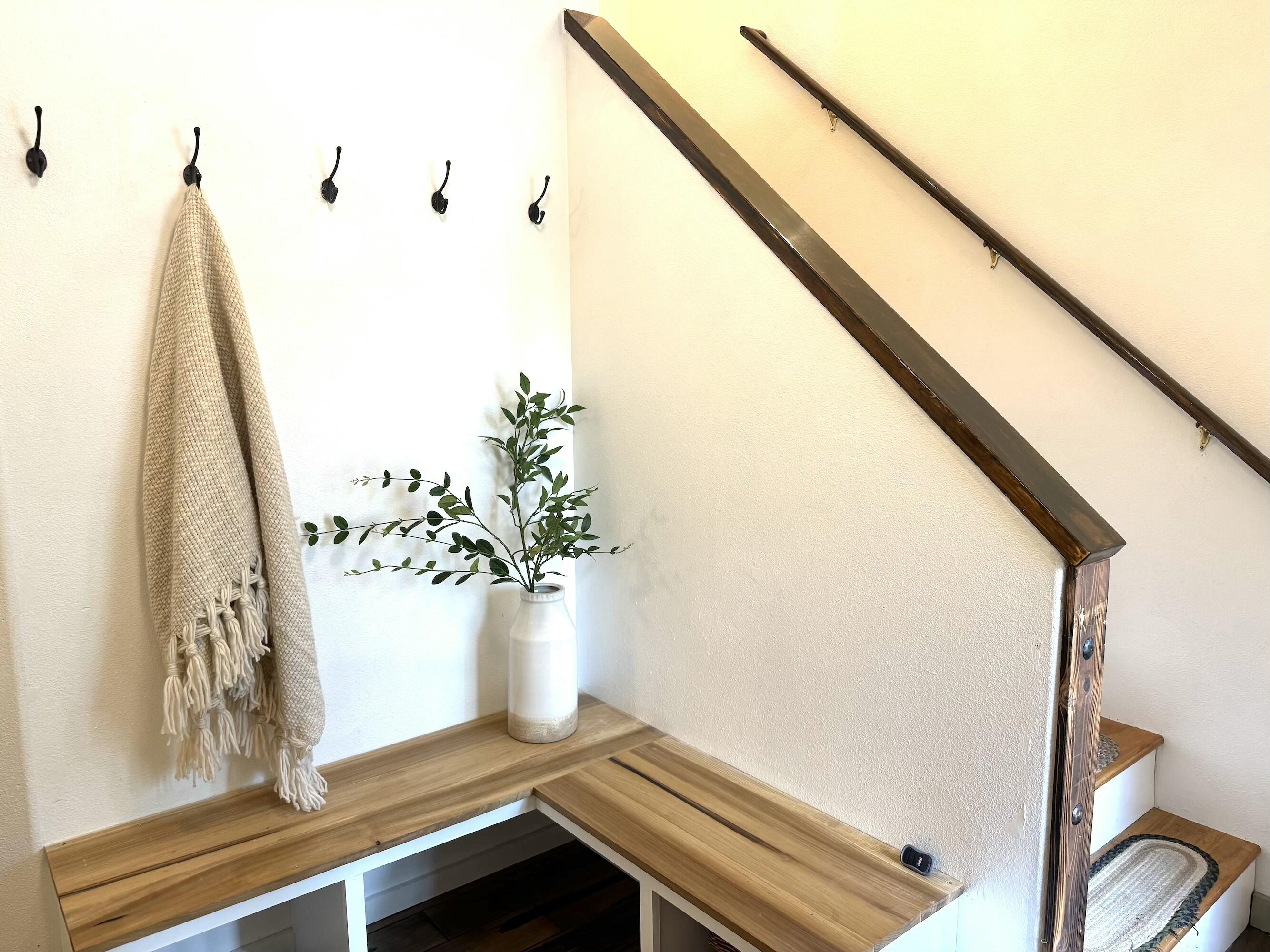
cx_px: 635
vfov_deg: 56.8
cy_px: 476
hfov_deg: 71.6
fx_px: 880
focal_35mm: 24
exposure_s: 1/120
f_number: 1.78
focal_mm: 6.76
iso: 160
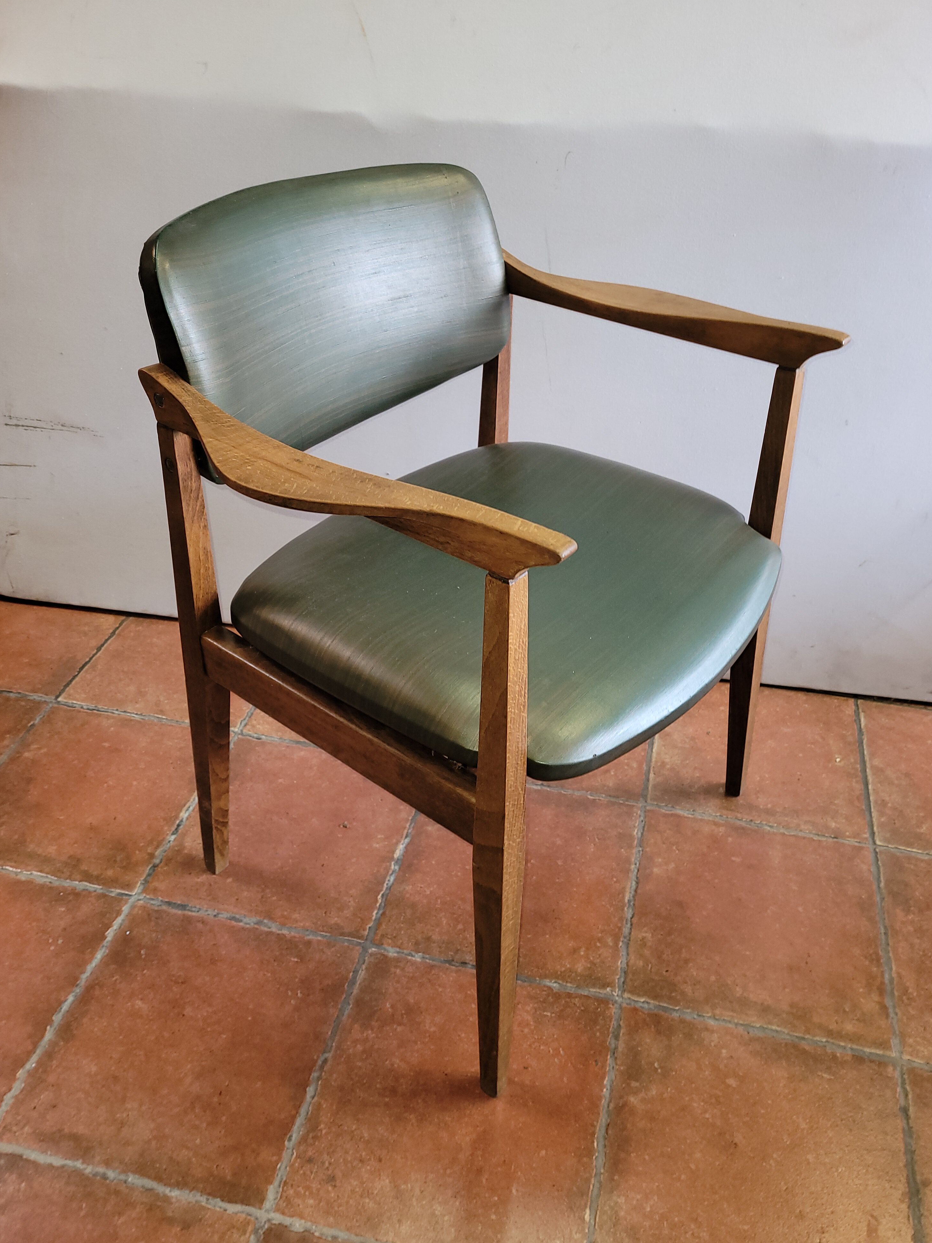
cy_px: 641
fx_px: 969
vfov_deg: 65.3
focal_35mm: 27
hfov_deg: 51.3
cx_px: 476
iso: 100
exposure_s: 1/25
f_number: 1.8
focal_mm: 5.4
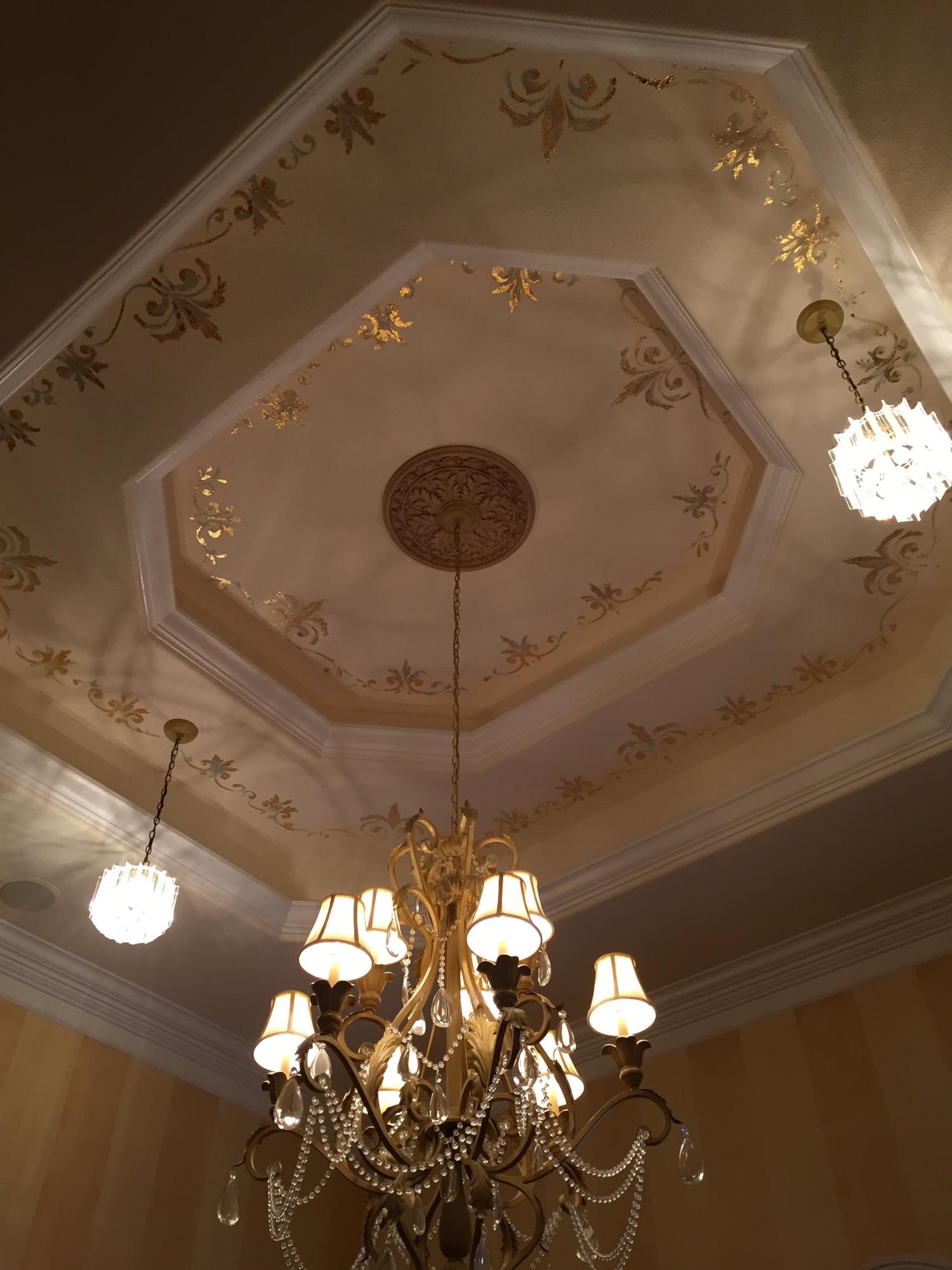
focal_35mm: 29
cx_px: 476
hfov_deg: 48.2
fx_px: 1063
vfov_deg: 61.7
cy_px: 635
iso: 50
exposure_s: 1/33
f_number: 2.2
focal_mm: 4.15
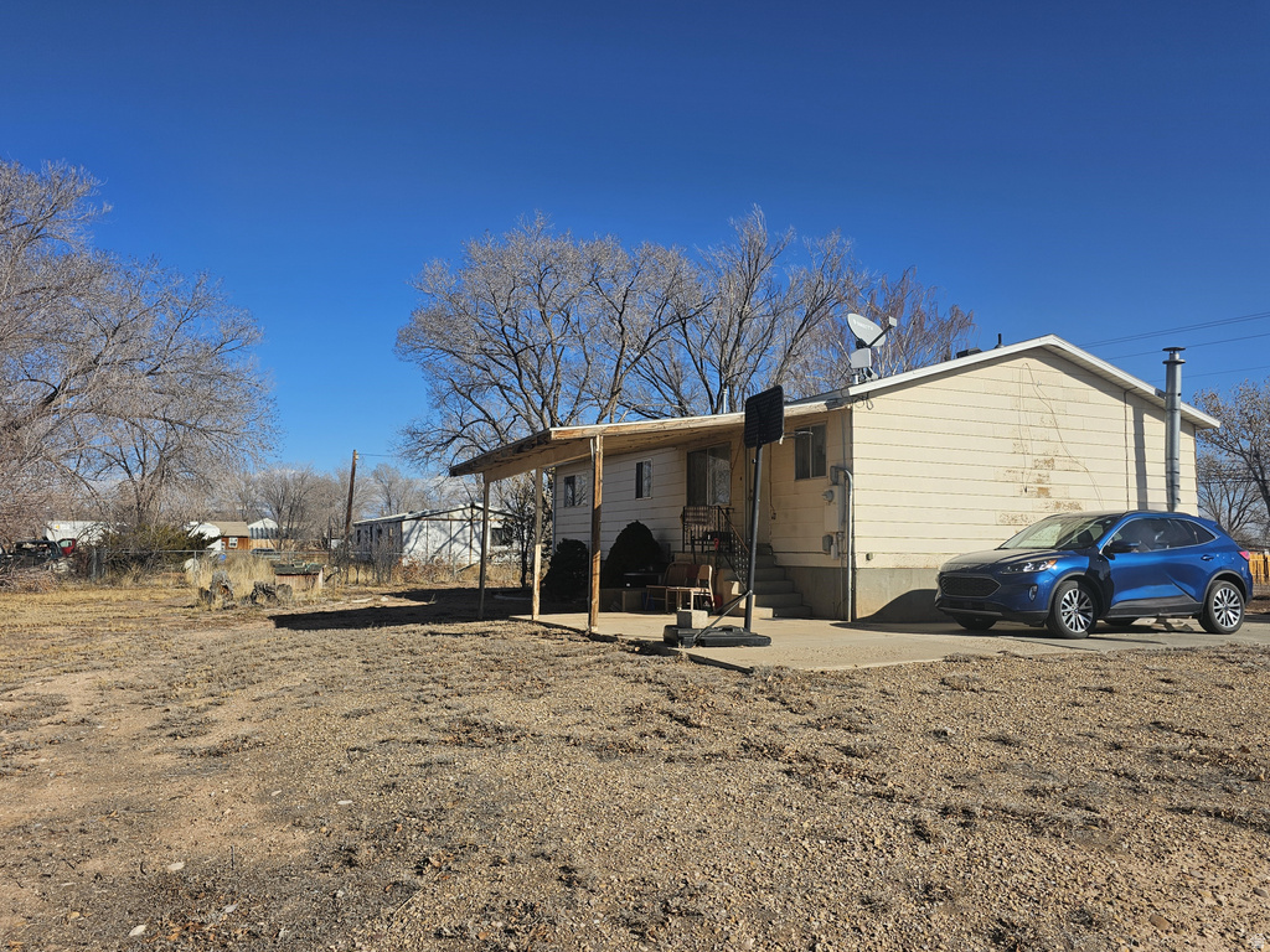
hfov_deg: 73.9
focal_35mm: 23
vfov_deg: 58.9
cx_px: 635
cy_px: 476
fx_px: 844
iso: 10
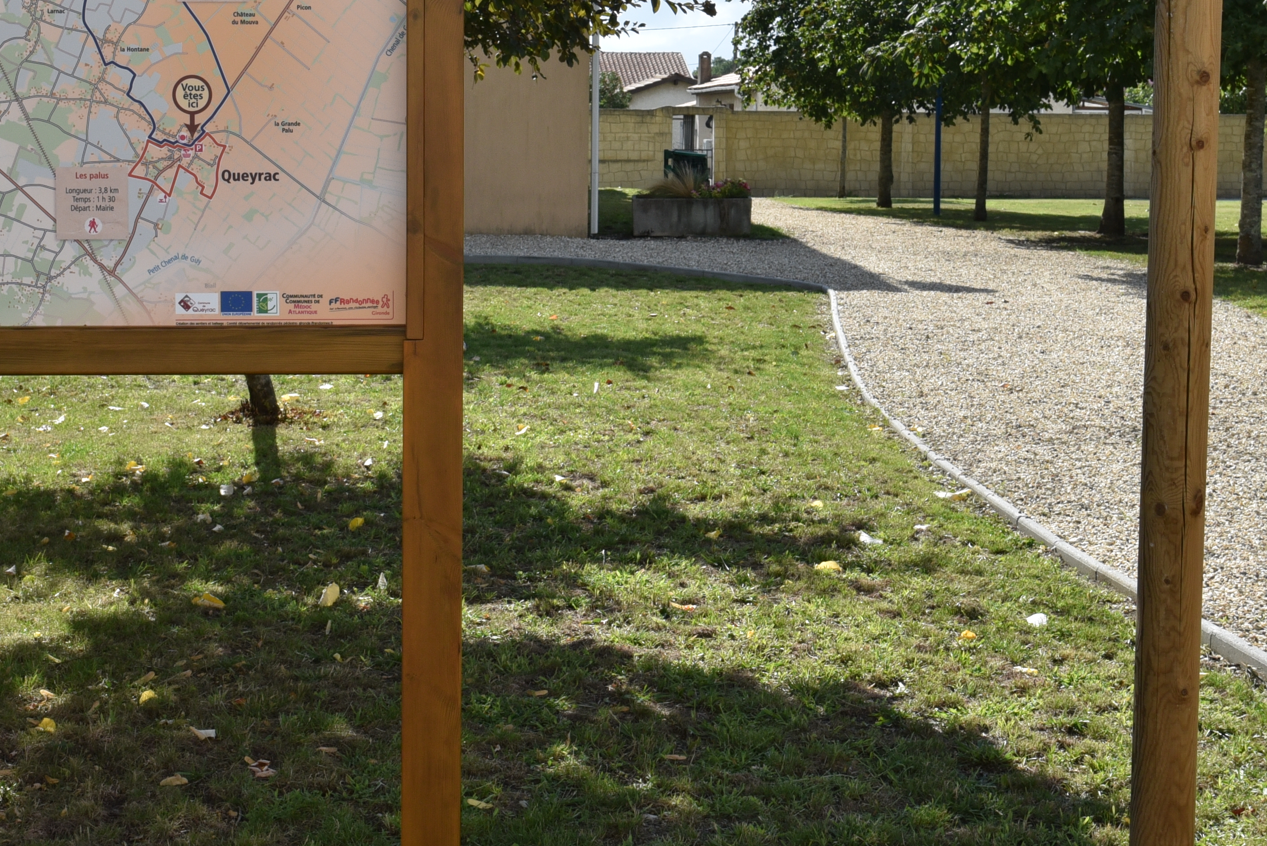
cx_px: 469
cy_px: 279
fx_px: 2394
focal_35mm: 68
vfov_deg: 20.0
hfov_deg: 29.5
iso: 400
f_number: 11
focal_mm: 32
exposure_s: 1/400
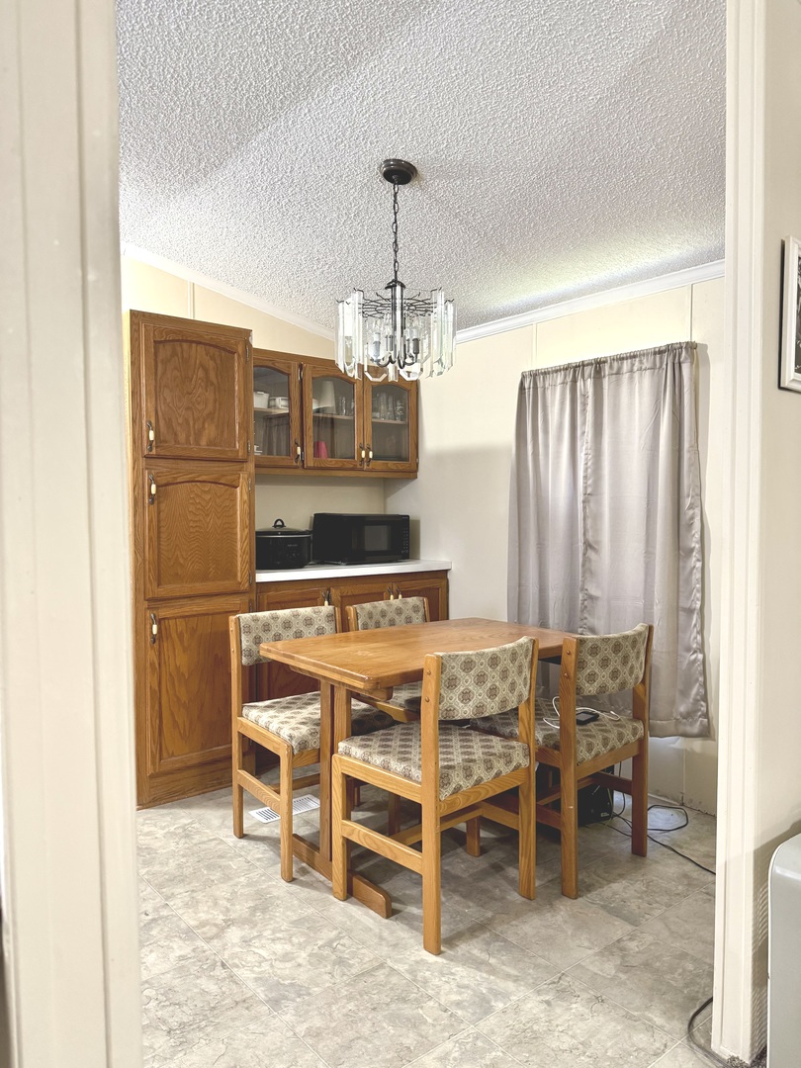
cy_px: 534
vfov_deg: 71.6
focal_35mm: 24
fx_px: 740
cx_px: 400
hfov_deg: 56.8
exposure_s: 1/60
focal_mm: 6.76
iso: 320
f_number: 1.78
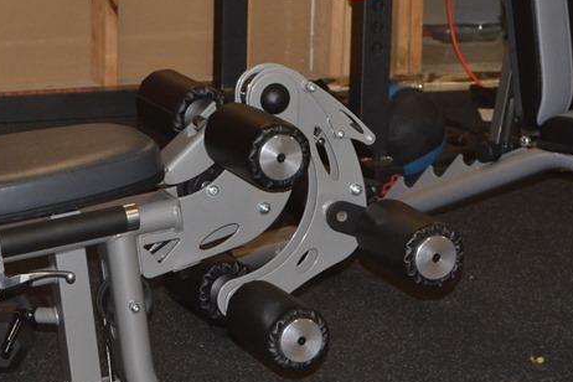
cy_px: 388
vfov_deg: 8.7
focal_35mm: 156
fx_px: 2483
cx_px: 150
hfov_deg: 13.1
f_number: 8
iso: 800
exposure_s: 1/60
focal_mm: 48
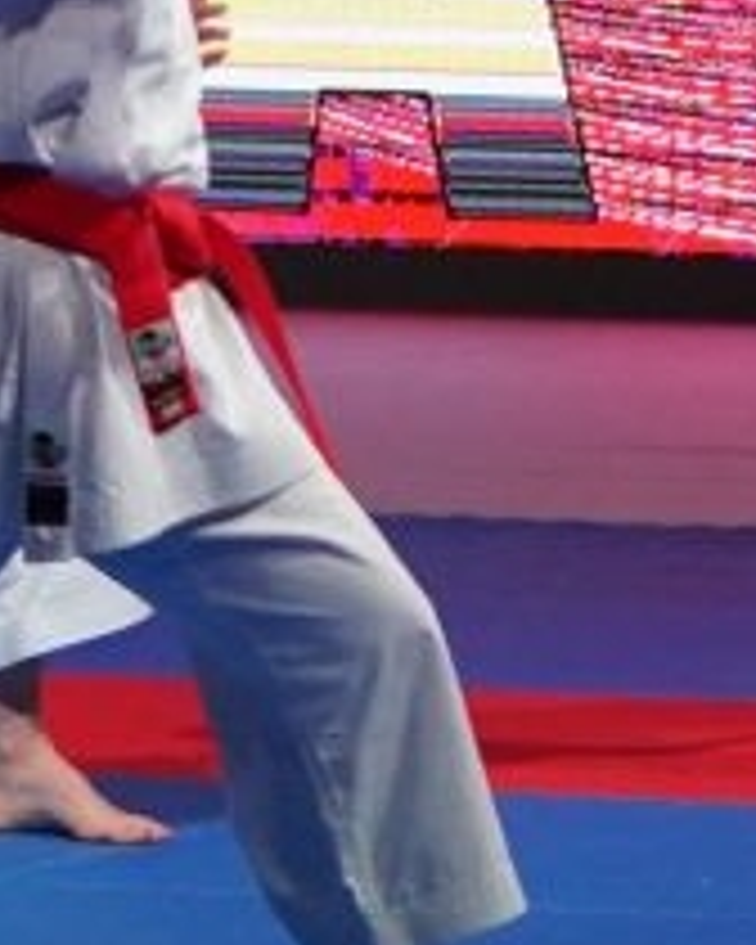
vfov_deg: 3.4
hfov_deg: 2.7
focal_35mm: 564
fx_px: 15774
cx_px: 2304
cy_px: -1570
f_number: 2.8
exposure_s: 1/1000
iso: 3200
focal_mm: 70
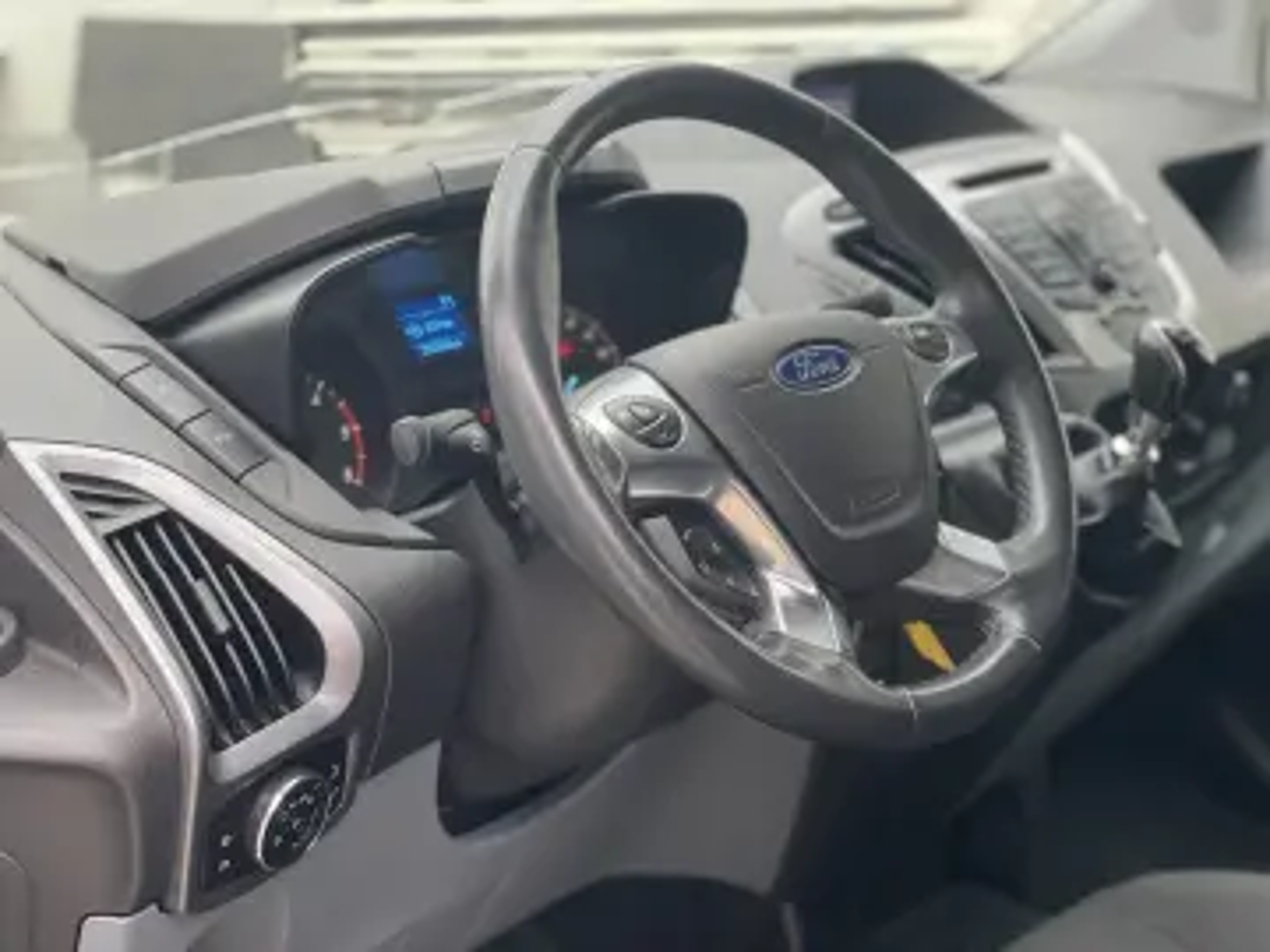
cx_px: 635
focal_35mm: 52
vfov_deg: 28.0
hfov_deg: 36.8
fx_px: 1908
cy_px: 476
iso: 250
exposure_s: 1/79
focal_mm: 6
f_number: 2
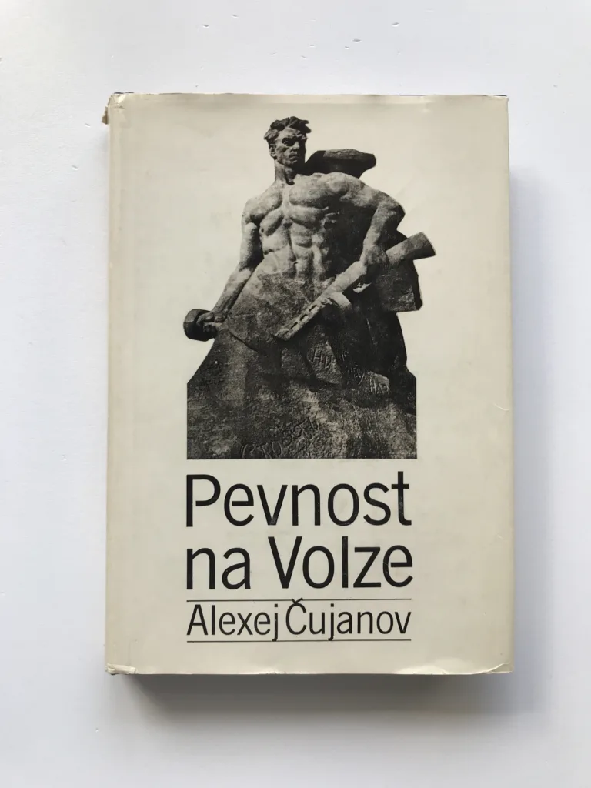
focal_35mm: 28
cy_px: 394
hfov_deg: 49.7
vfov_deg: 63.4
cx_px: 296
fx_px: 637
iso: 20
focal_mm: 3.99
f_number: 1.8
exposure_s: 1/100
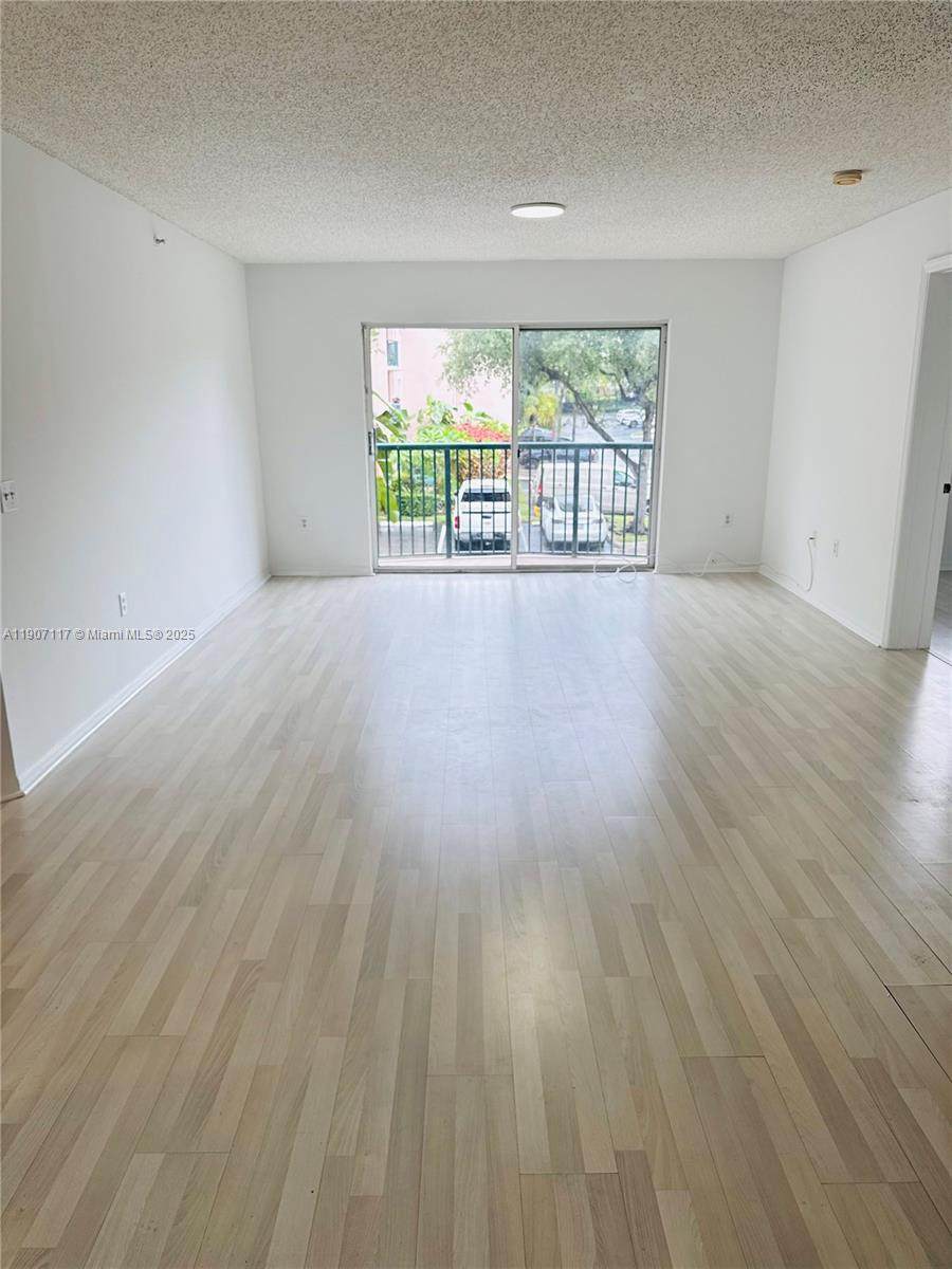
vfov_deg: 71.6
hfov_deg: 56.8
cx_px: 476
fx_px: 880
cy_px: 634
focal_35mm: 24
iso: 100
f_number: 1.78
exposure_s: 1/158
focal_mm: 6.76
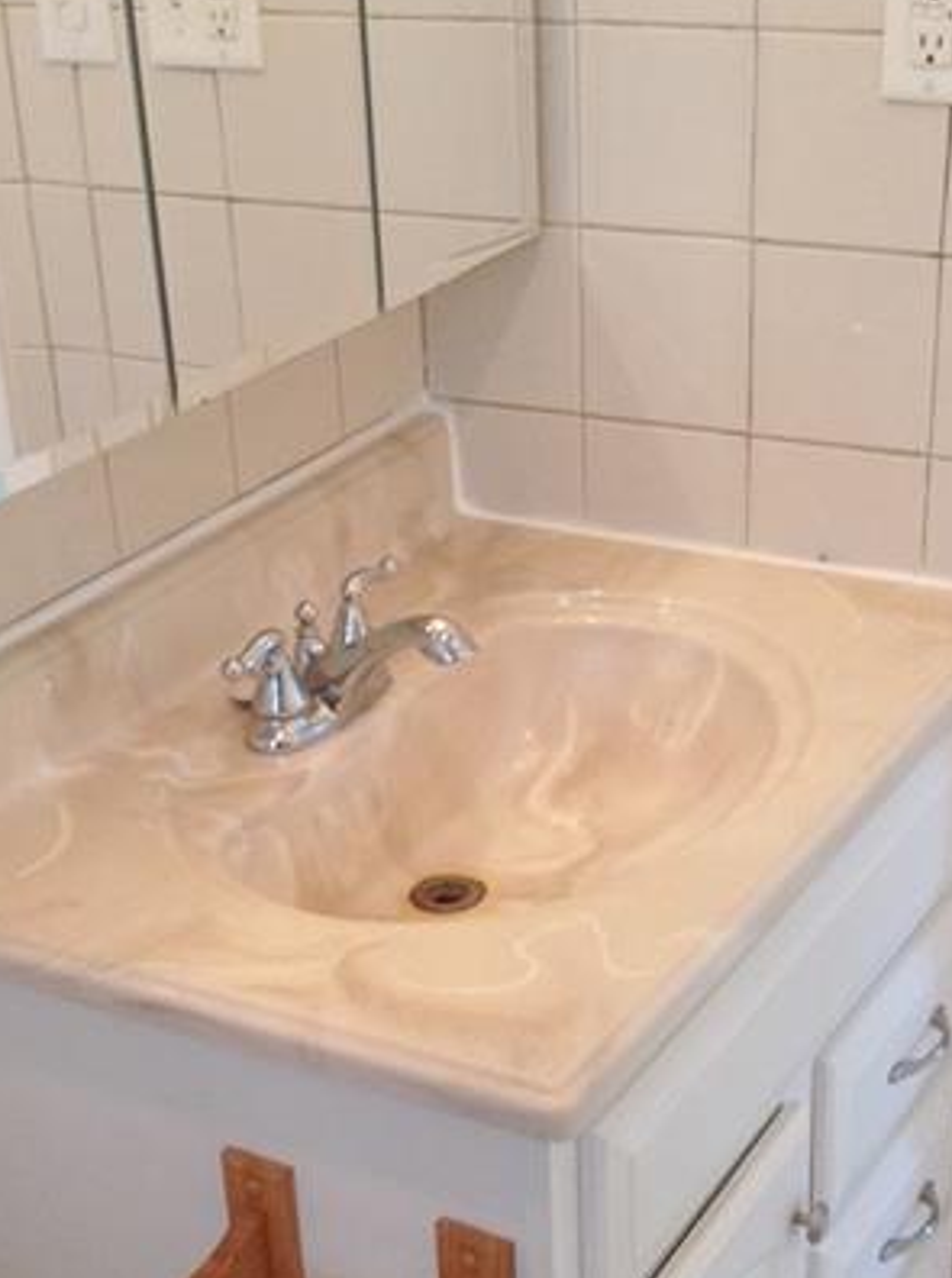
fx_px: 2357
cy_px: 933
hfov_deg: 22.8
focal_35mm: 64
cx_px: 444
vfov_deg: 29.9
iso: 64
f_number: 2.4
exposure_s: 1/24
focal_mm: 3.3
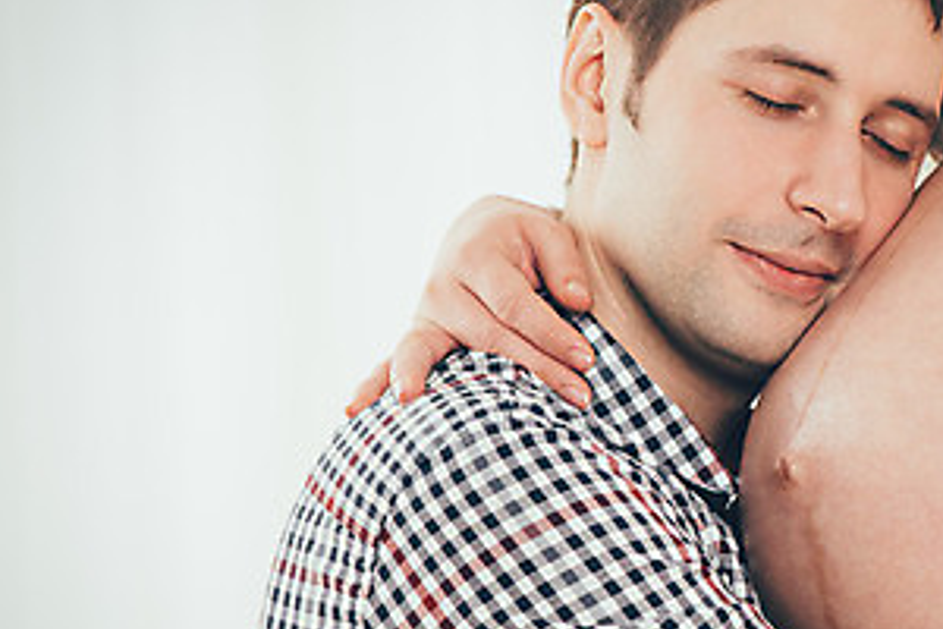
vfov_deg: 6.5
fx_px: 5500
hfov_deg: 9.8
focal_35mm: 210
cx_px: 860
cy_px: 393
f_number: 5
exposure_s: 1/125
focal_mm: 105
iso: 100
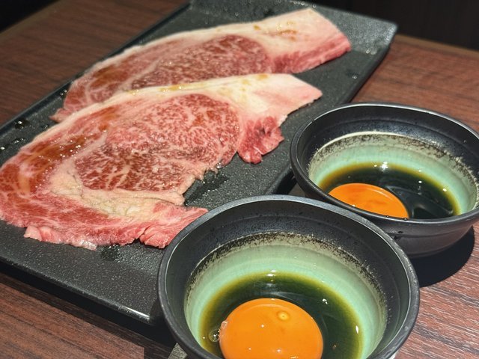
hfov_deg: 39.7
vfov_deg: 30.3
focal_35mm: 48
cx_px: 240
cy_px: 180
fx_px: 664
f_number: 1.78
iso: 250
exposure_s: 1/59
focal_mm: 6.76
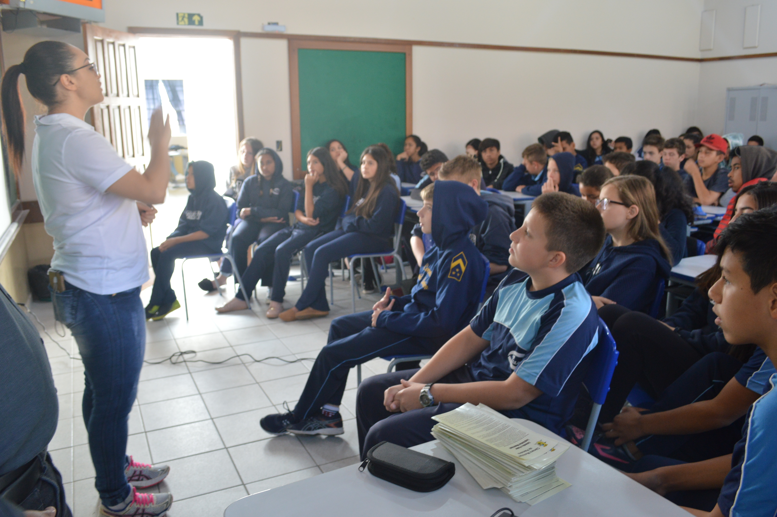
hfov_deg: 67.4
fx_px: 582
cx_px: 388
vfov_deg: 47.8
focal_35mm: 27
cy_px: 258
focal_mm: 18
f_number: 5
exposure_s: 1/30
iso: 500
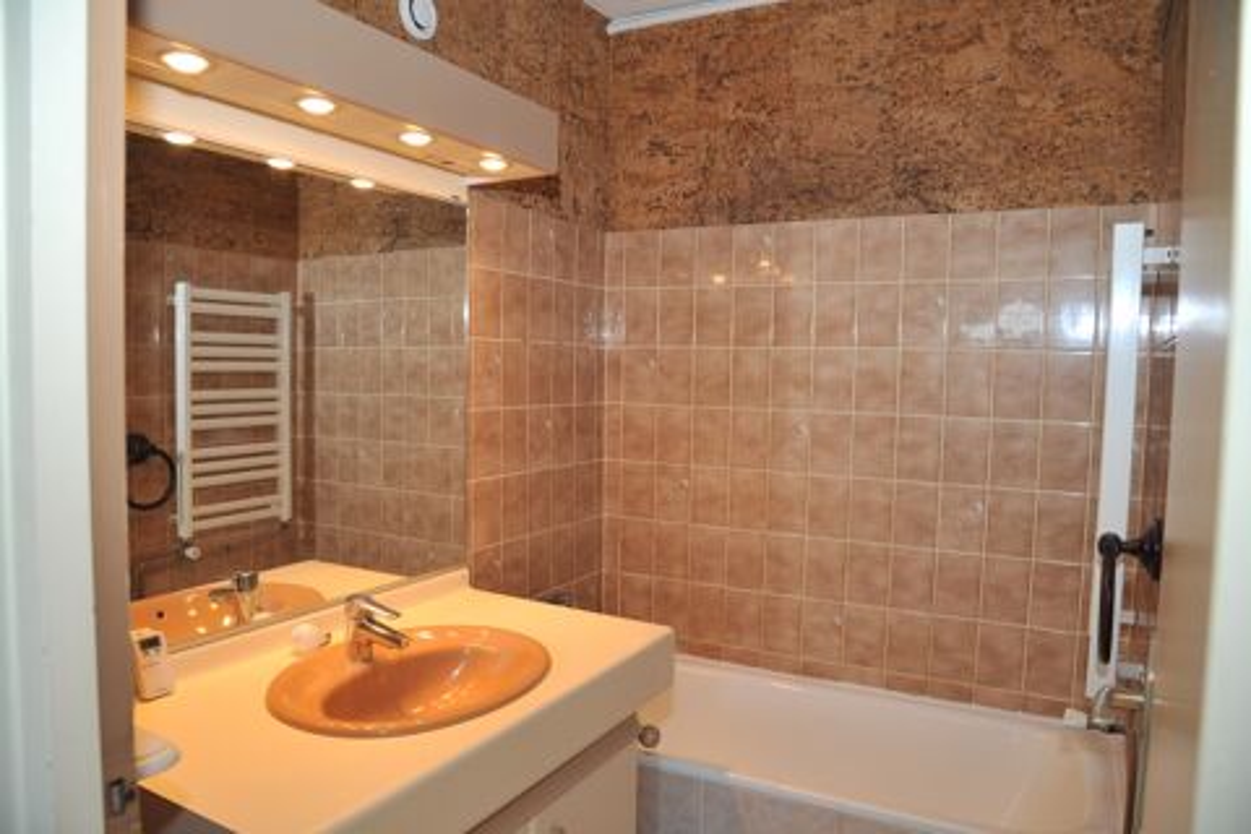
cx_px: 626
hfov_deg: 73.7
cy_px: 417
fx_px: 834
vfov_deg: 53.1
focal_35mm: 24
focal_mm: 24
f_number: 5
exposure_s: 1/80
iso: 800
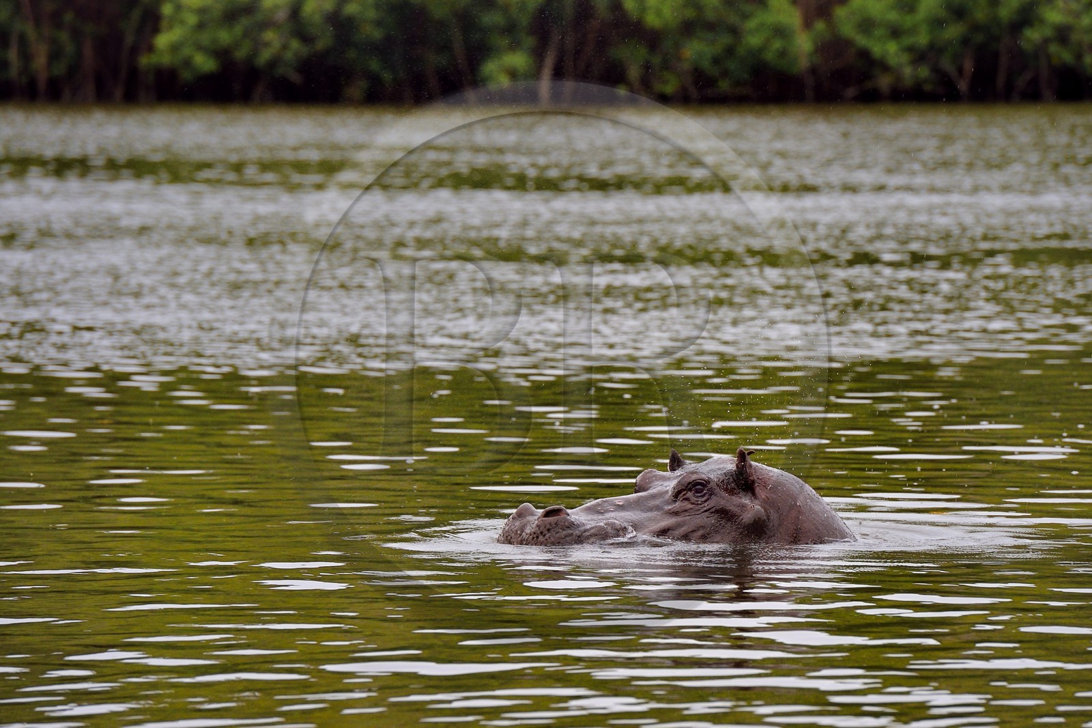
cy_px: 364
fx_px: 6065
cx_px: 546
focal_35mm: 200
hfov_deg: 10.3
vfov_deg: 6.9
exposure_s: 1/320
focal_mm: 200
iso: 800
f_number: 5.6
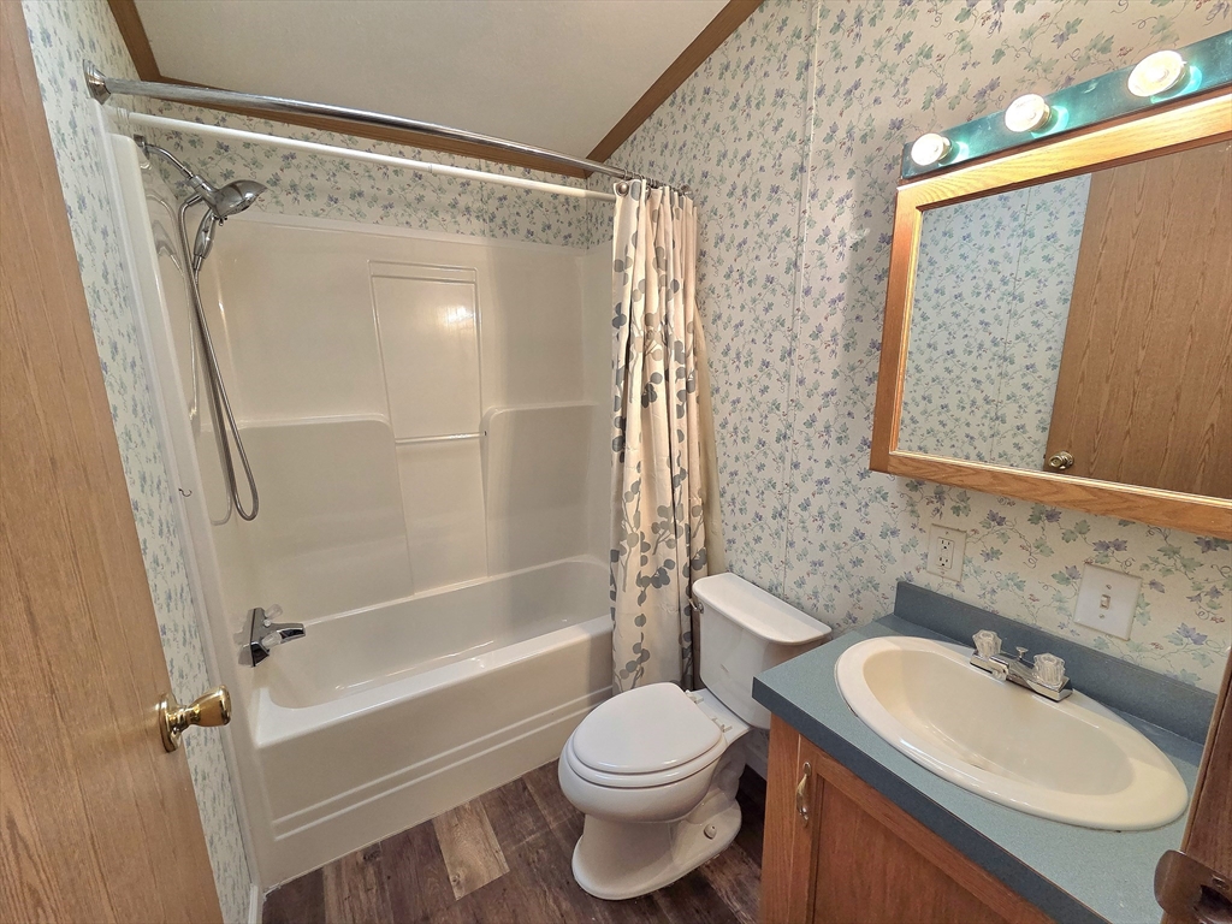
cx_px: 616
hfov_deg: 106.2
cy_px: 462
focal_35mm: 13
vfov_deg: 89.9
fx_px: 463
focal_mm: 2.2
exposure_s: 1/120
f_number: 2.2
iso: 250
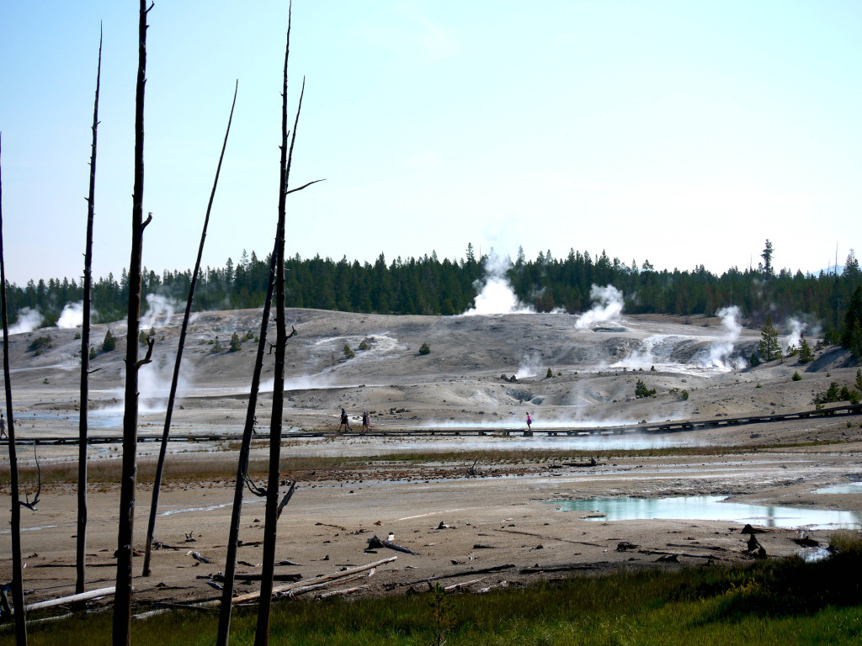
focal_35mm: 90
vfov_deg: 16.4
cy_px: 323
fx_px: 2241
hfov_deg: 21.8
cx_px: 431
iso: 160
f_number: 6.3
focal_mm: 45
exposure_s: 1/400
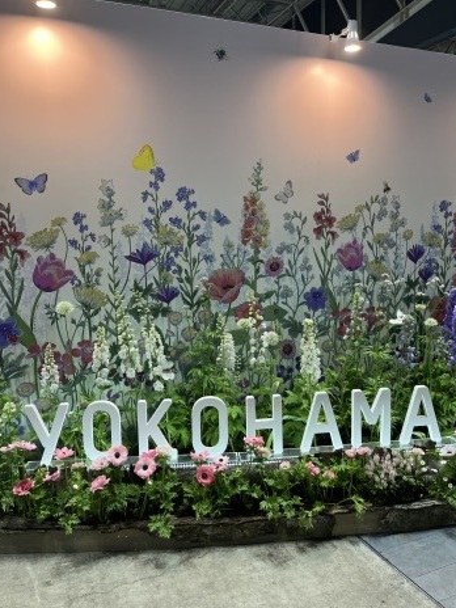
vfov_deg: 63.4
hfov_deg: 49.7
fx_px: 492
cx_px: 233
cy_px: 307
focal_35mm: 28
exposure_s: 1/60
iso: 80
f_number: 1.6
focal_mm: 5.1
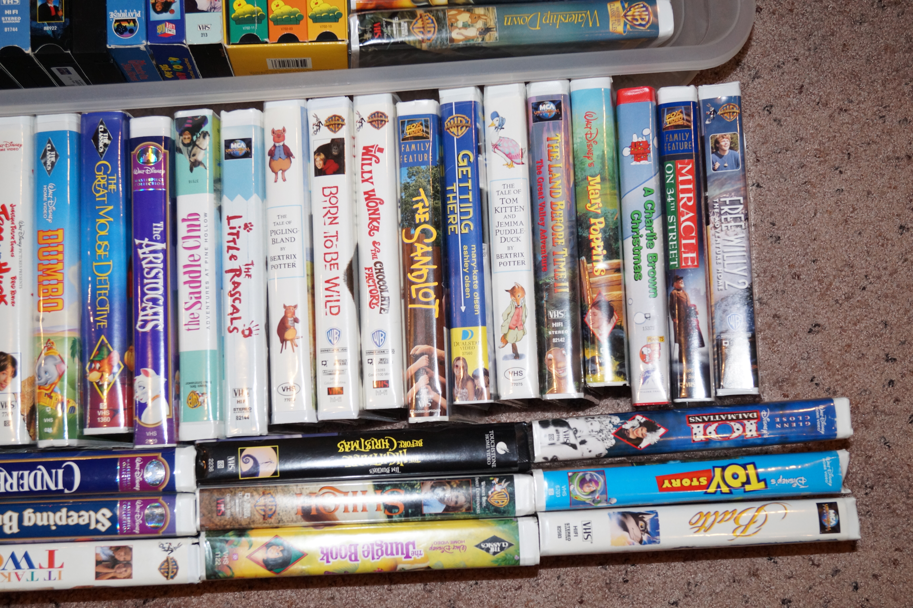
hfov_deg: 43.6
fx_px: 1141
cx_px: 456
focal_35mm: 45
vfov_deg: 29.8
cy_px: 304
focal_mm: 30
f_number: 4.5
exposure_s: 1/125
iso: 800
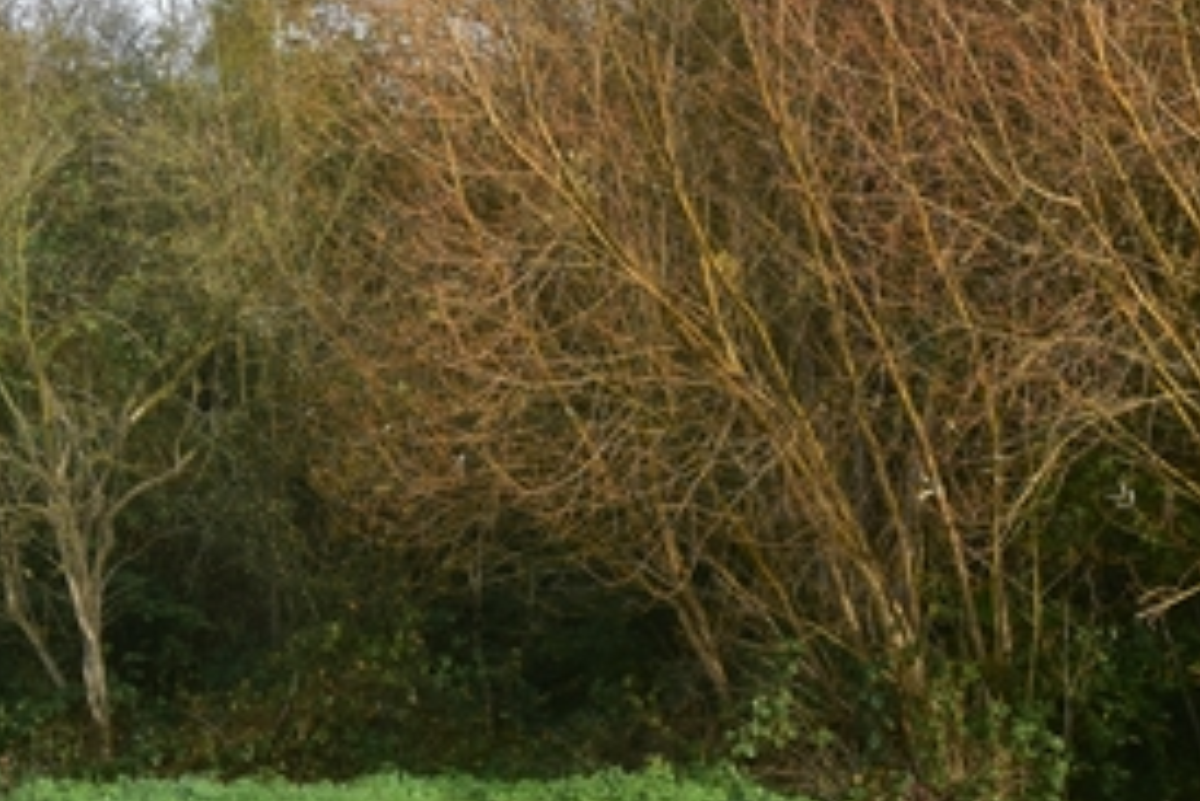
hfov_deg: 19.1
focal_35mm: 105
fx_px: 3502
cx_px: 140
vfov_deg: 12.9
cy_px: 74
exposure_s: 1/100
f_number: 11
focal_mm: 32
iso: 200
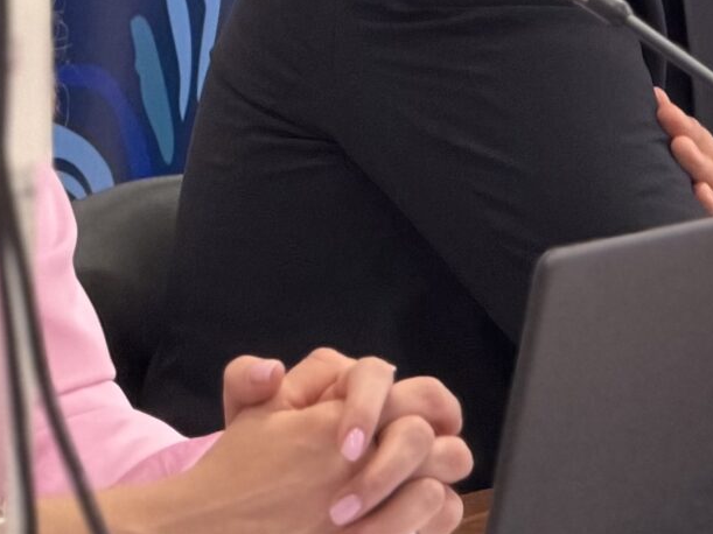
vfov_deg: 3.5
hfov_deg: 4.7
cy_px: -98
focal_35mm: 419
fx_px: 8629
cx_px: 1334
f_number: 2.8
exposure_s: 1/50
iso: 400
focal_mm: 16.89
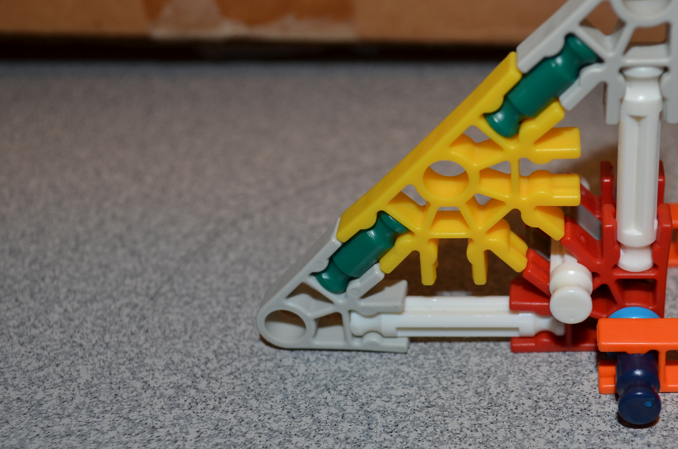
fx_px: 1165
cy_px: 224
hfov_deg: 32.0
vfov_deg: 21.8
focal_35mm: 62
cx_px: 485
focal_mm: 26
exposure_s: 1/30
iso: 200
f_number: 5.6
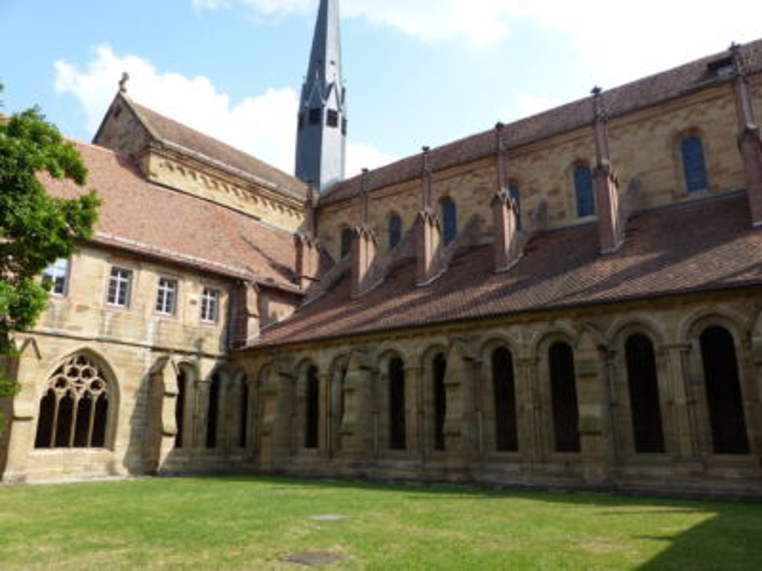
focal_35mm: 26
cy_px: 286
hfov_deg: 67.3
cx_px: 381
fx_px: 572
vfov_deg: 53.1
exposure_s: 1/400
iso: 100
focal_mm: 4.5
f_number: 4
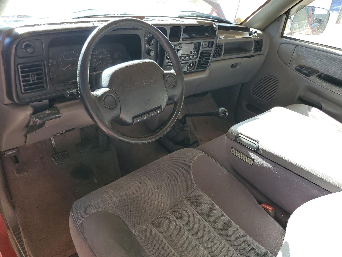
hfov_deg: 67.3
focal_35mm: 26
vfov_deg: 53.1
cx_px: 171
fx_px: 257
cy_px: 128
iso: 50
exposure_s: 1/145
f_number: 1.5
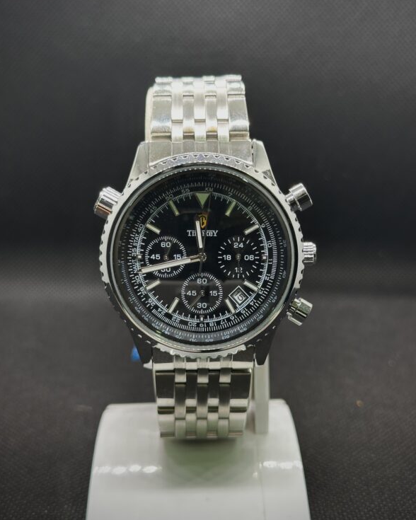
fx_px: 785
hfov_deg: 29.7
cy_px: 251
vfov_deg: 36.7
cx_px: 209
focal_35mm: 51
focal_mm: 6.86
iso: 50
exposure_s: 1/50
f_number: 1.78
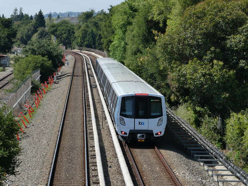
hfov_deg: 9.9
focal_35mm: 200
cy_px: 93
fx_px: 1433
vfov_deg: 7.4
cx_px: 124
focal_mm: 35.8
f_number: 5.6
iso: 80
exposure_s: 1/320
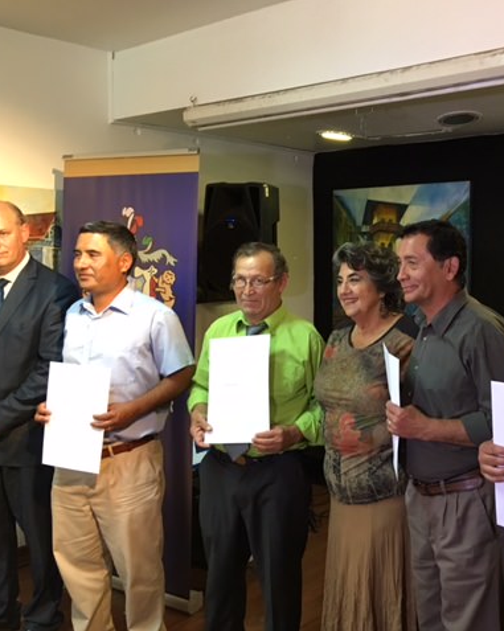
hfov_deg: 38.0
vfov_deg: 48.0
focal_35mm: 38
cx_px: 389
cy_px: 315
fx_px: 709
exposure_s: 1/33
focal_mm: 4.15
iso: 200
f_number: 2.2
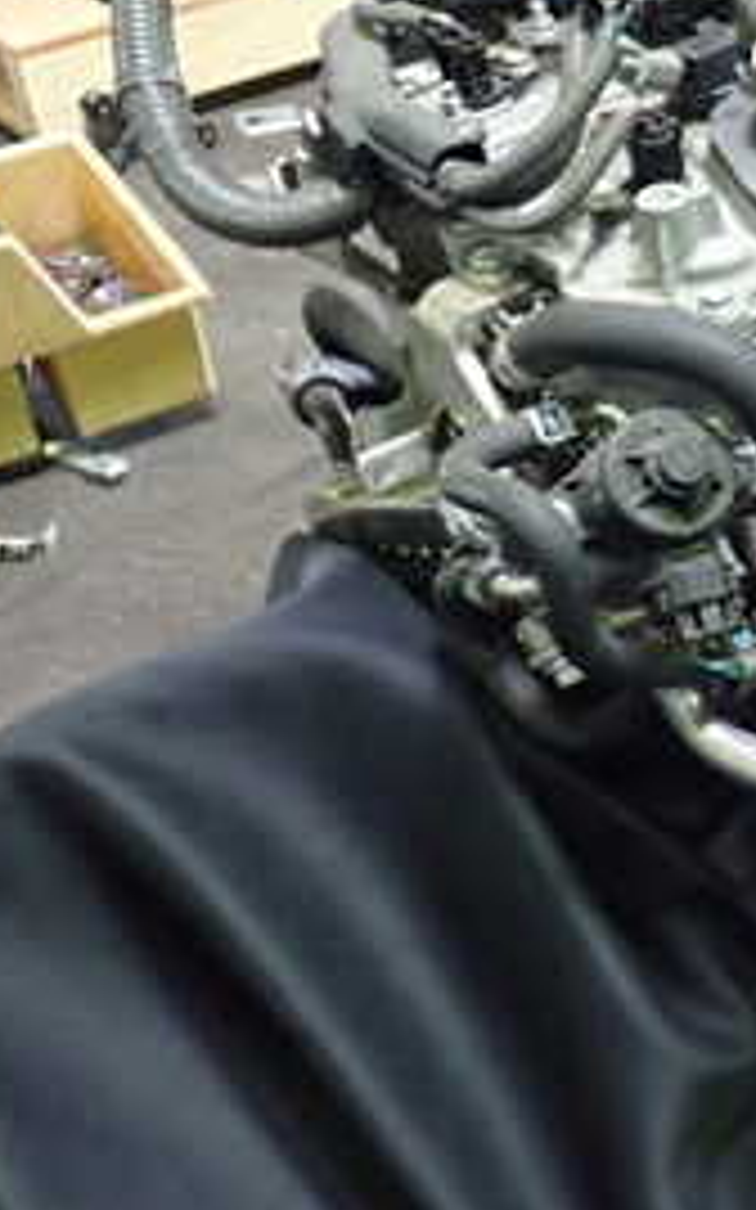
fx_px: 2342
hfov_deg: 16.0
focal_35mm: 71
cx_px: 1292
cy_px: 405
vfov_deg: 28.8
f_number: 2.3
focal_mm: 5.4
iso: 400
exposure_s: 1/30
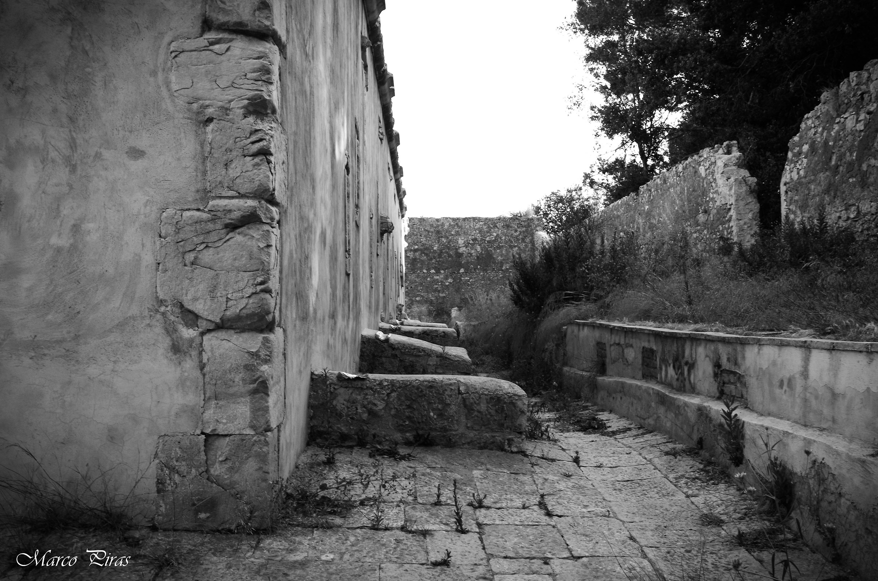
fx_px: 876
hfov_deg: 53.2
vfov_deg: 36.7
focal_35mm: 36
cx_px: 439
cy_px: 290
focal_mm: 24.38
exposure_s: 1/60
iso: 200
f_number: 8
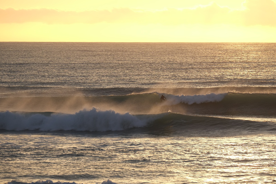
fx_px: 2354
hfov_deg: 6.7
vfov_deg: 4.5
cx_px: 138
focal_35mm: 307
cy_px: 92
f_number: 6.7
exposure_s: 1/500
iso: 400
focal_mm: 204.6
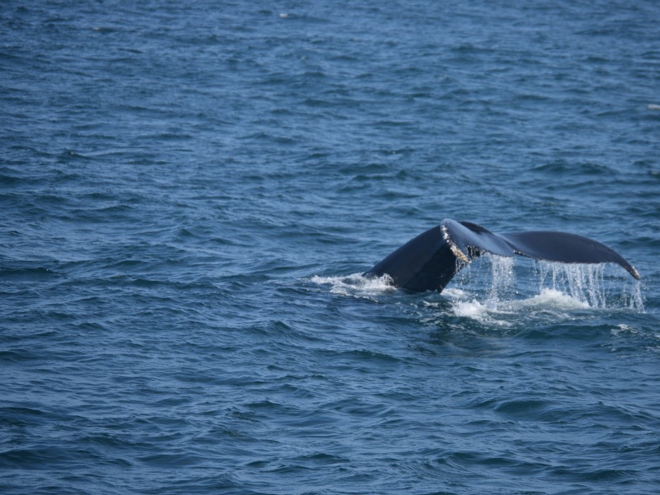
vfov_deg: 6.1
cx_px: 382
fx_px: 4643
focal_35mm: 244
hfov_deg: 8.1
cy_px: 246
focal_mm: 145
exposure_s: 1/1600
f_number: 5.6
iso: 200
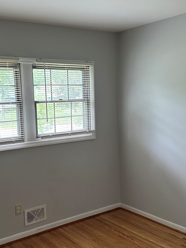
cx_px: 69
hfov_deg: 34.2
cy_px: 139
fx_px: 301
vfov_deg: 44.7
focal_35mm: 42
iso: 250
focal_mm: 6.86
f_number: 1.78
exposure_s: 1/60
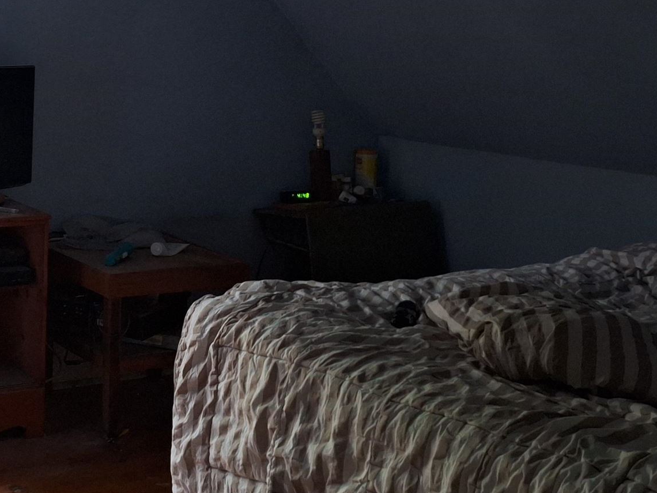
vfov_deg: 23.2
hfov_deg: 28.4
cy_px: 70
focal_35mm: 62
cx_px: -66
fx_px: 1177
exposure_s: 1/20
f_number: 1.8
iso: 500
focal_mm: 5.54
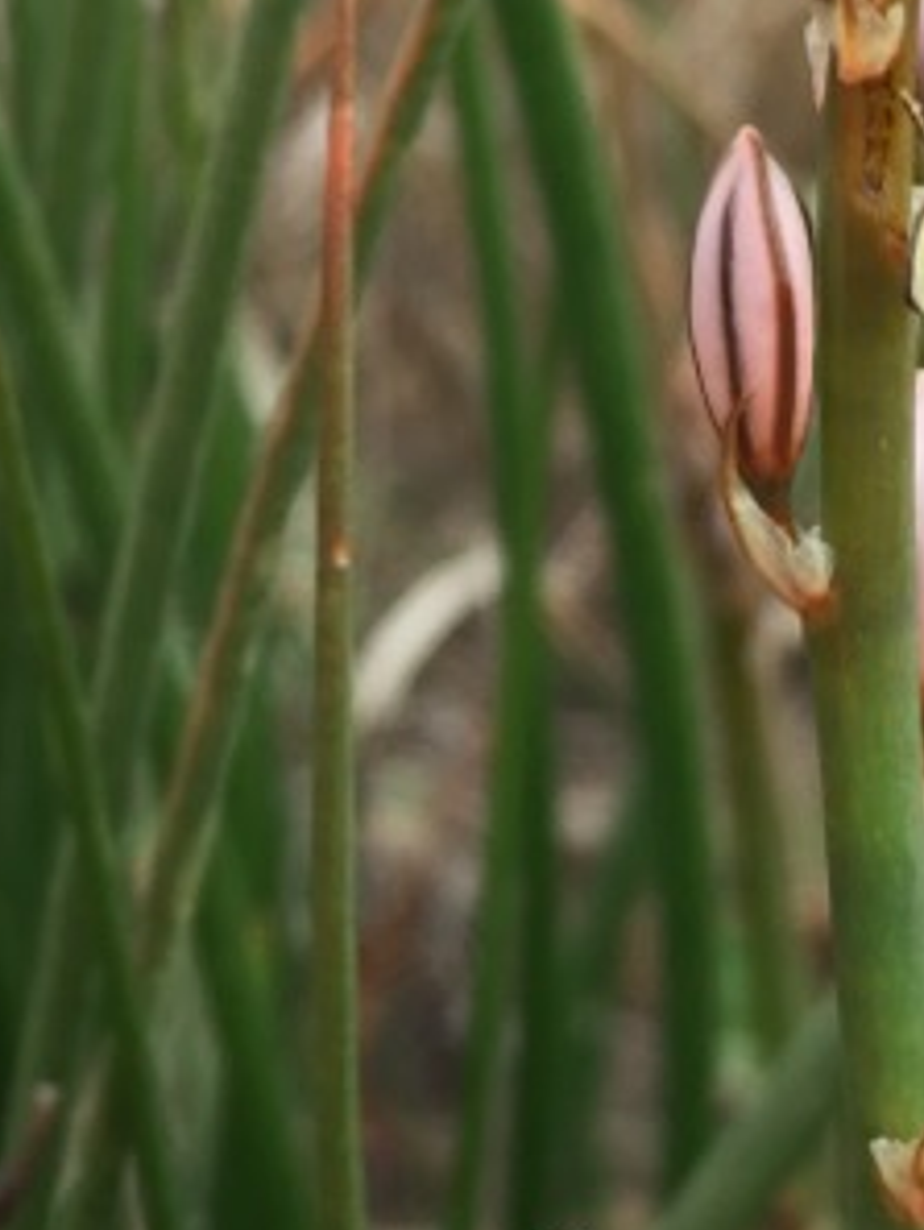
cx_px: 447
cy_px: 526
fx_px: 2774
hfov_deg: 18.9
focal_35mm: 78
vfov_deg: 25.0
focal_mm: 4.15
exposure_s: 1/100
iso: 50
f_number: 2.2
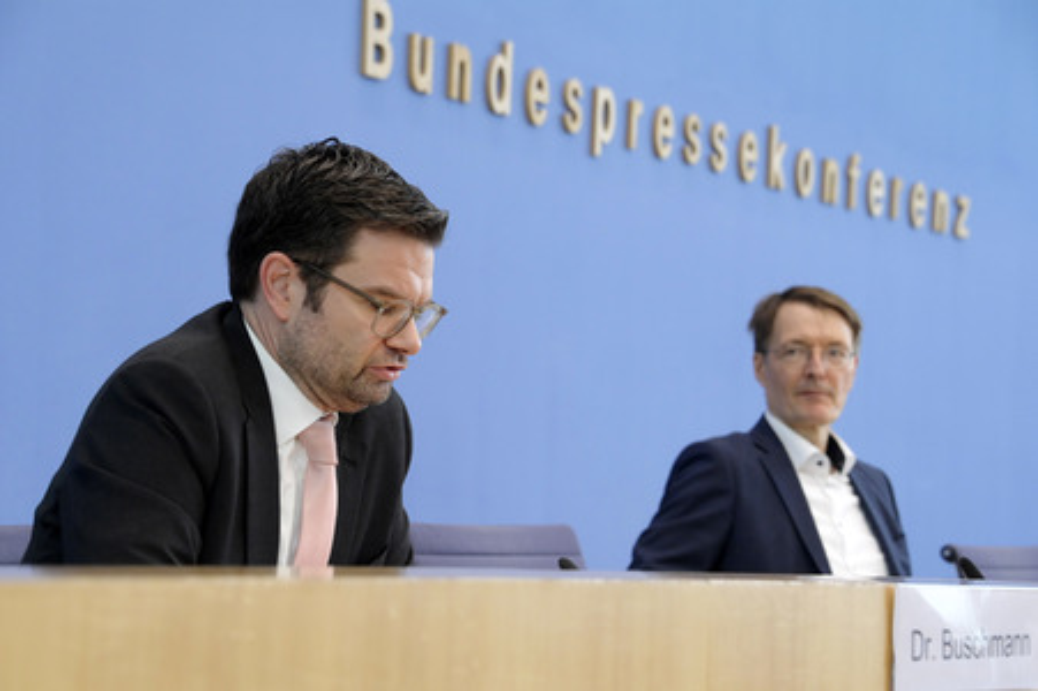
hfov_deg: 22.6
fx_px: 2593
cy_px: 346
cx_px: 519
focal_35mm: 90
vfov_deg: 15.2
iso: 4000
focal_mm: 90
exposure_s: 1/640
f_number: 6.3
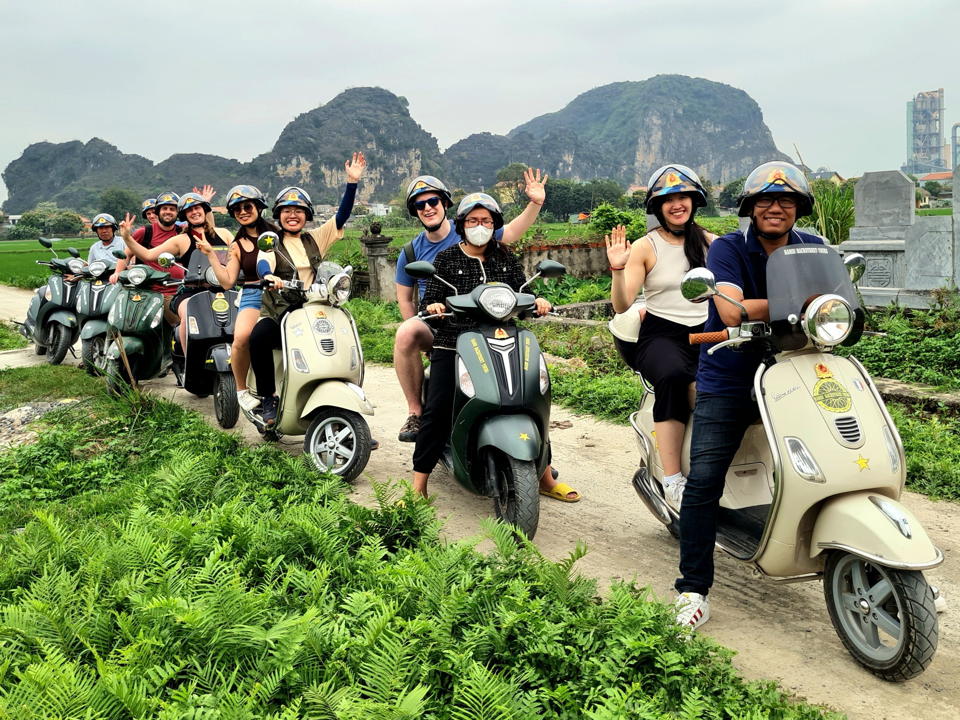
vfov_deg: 53.1
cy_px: 360
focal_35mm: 26
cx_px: 480
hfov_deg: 67.3
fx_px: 721
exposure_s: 1/1111
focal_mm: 5.4
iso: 50
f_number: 1.8
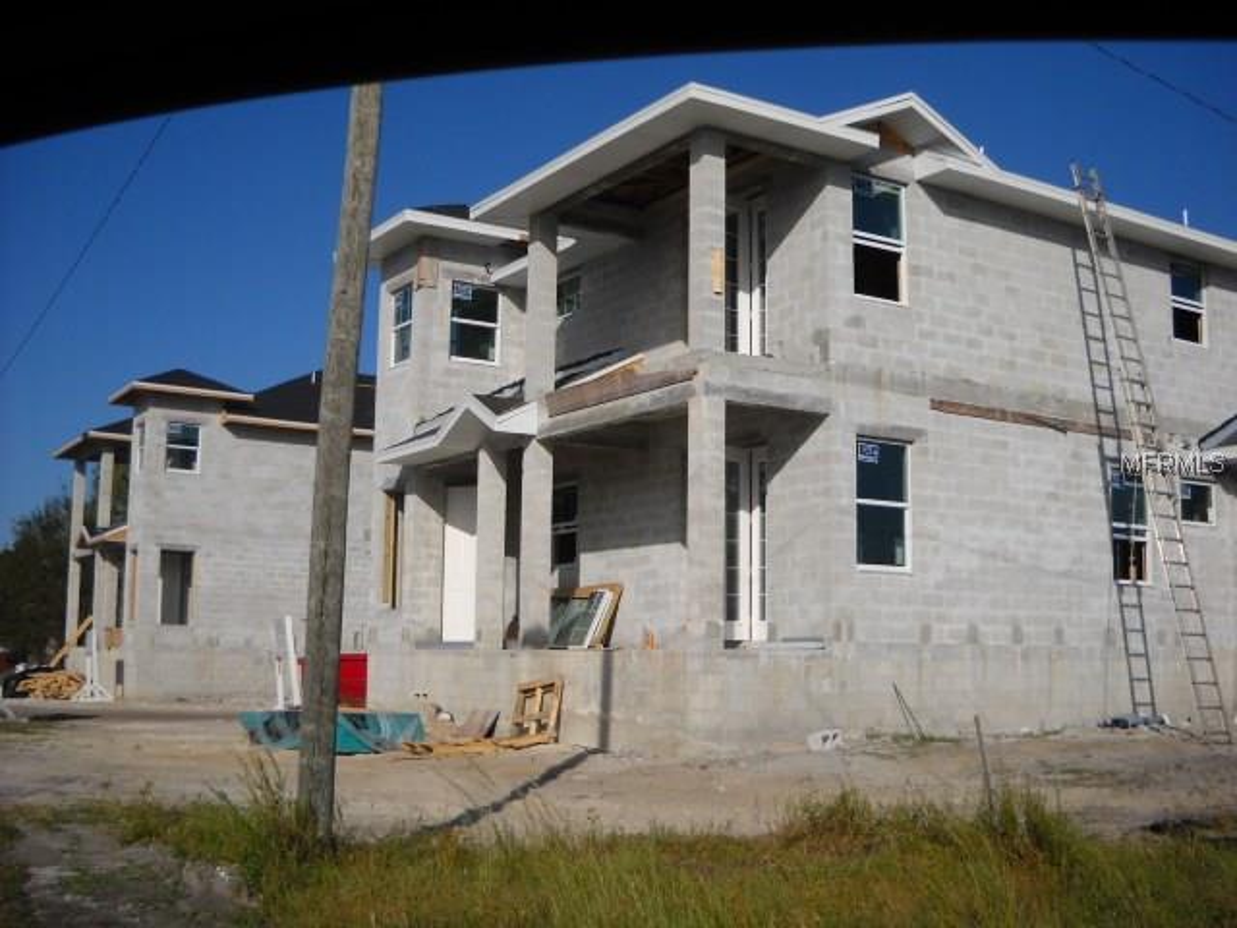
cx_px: 618
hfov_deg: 45.8
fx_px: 1465
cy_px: 464
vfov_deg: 35.1
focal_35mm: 41
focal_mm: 6.72
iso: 64
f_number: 5.5
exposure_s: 1/770
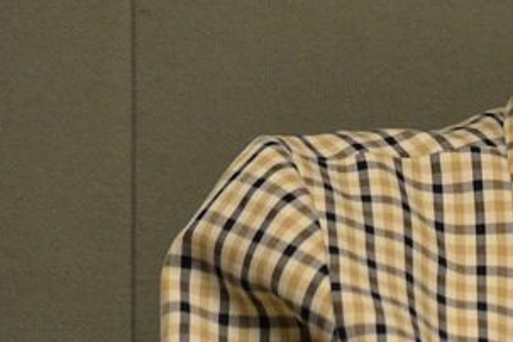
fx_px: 10587
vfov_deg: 1.9
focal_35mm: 743
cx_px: 806
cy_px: 10
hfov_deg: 2.8
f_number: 4.8
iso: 1600
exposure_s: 1/30
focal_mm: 125
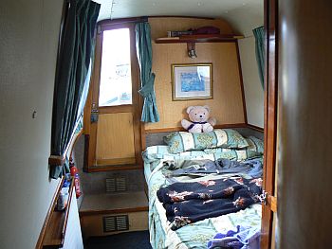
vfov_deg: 39.7
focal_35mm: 36
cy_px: 124
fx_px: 346
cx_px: 166
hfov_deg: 51.3
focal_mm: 6
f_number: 2.8
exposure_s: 1/30
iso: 125
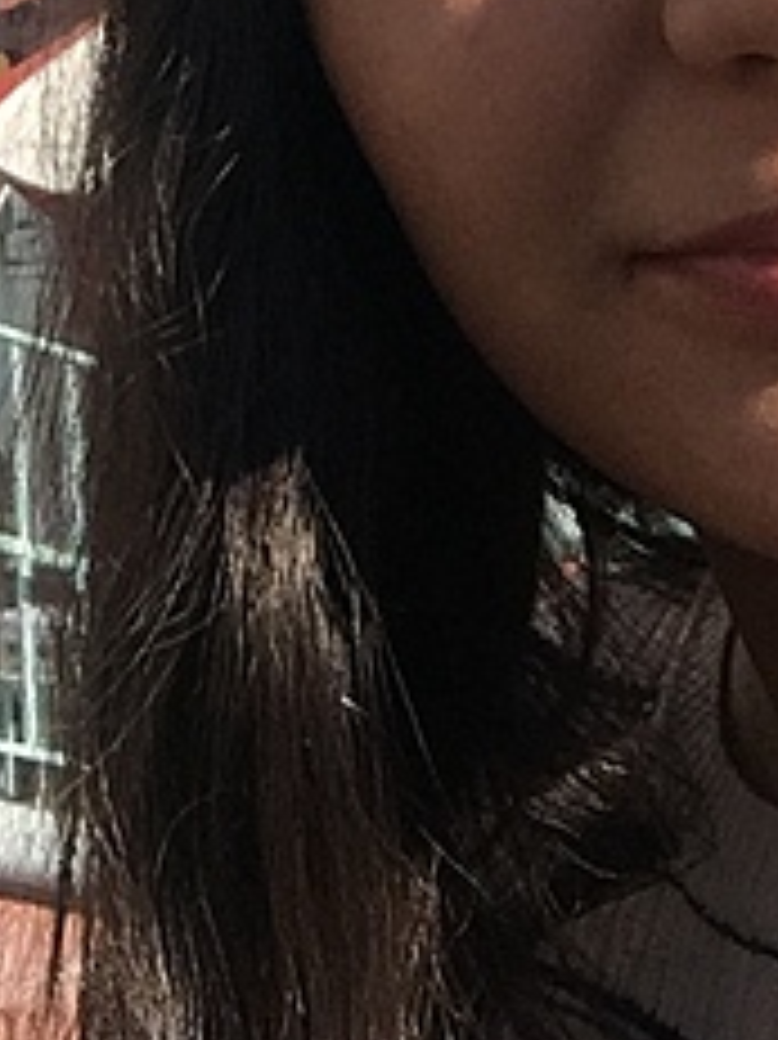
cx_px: 202
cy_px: 90
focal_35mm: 86
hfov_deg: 17.1
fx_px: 2580
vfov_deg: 22.2
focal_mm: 2.65
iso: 32
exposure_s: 1/1353
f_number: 2.2
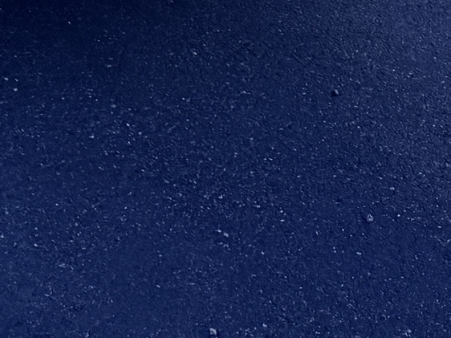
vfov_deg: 10.4
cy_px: -497
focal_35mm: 122
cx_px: -285
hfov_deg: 14.7
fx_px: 1589
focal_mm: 6.76
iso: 80
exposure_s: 1/3413
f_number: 1.78
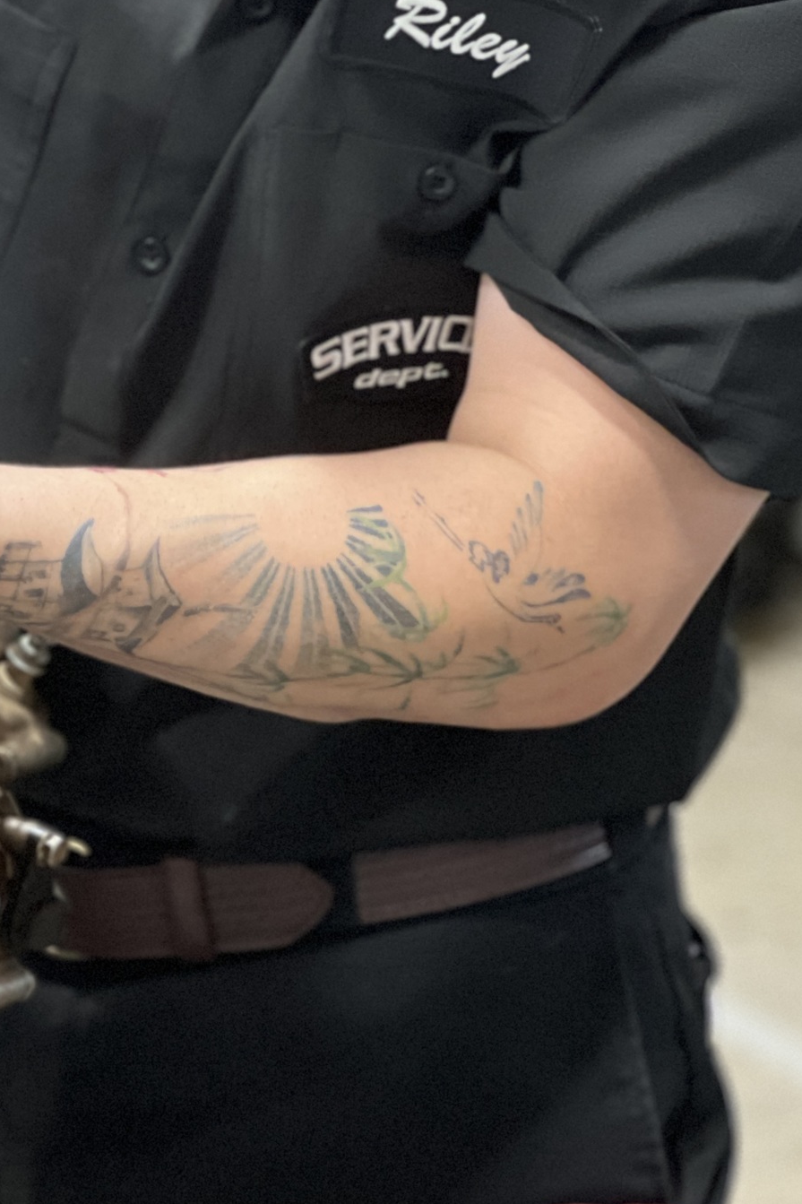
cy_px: 455
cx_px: -199
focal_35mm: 159
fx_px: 5314
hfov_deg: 8.5
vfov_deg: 12.9
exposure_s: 1/30
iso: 400
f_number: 2.8
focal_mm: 9
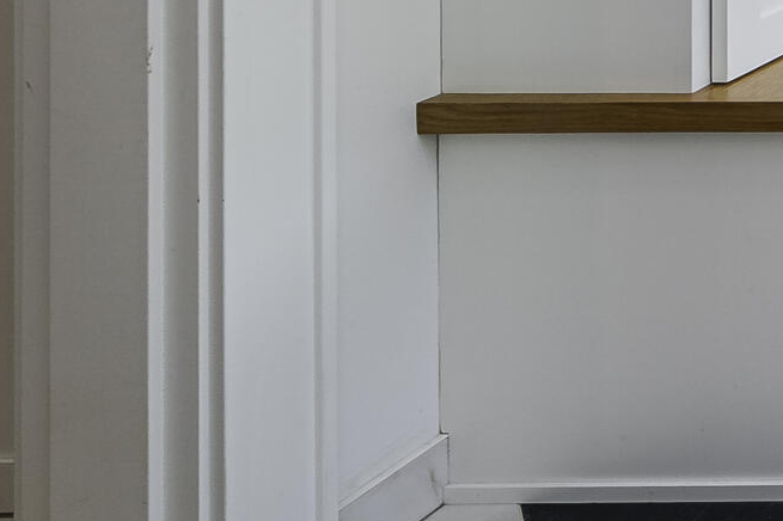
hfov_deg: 18.3
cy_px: -355
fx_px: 1196
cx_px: 1637
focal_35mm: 55
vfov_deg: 19.7
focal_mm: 12
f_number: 9
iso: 250
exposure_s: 1/250
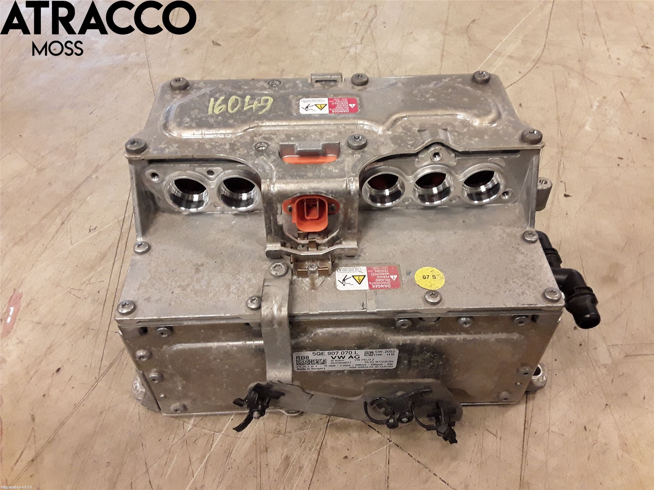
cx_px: 327
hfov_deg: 63.4
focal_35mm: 28
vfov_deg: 49.7
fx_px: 529
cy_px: 245
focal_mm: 2.91
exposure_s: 1/50
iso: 125
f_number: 1.9
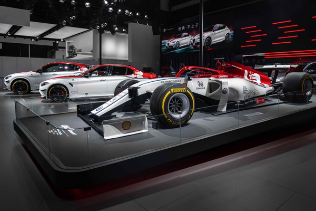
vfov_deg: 53.1
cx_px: 158
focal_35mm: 24
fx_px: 211
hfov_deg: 73.7
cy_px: 106
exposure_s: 1/60
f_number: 4
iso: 125
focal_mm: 24
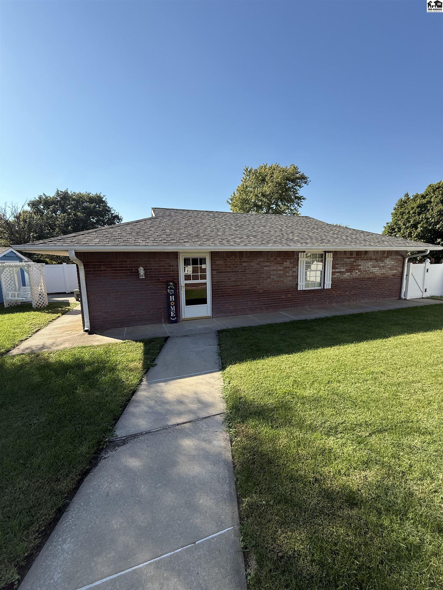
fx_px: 239
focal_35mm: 14
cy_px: 295
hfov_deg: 85.7
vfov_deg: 102.1
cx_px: 222
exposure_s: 1/1145
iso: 64
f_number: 2.2
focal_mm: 2.22
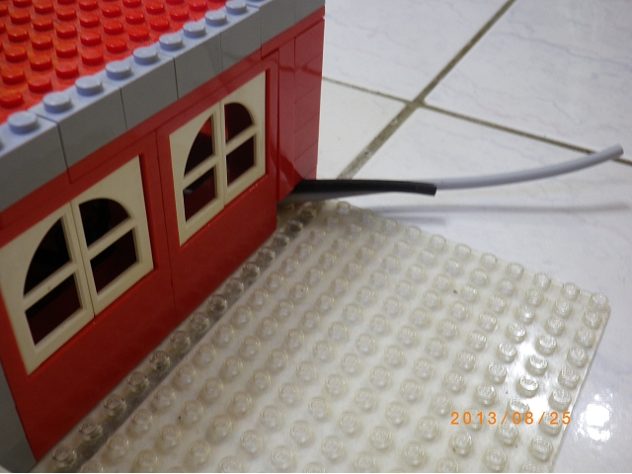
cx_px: 316
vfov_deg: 35.1
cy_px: 237
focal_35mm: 41
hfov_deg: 45.8
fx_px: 749
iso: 100
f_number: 3.9
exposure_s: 1/4
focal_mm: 7.3
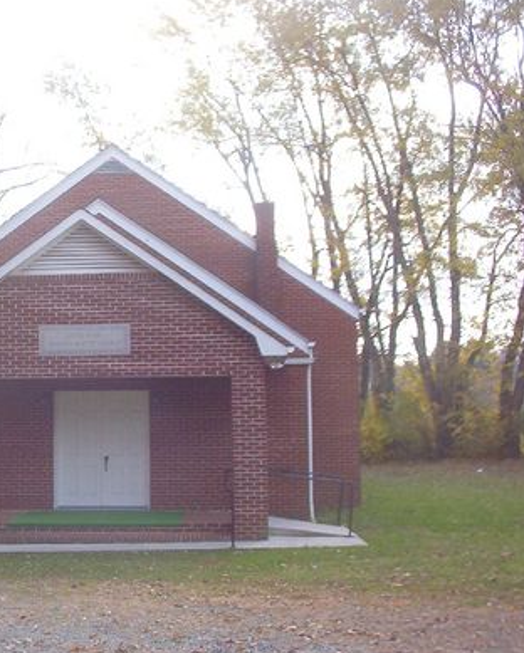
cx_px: 87
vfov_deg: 36.0
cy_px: 323
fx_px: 1006
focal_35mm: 52
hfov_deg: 28.4
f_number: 4.5
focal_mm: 6
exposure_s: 1/252
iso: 100
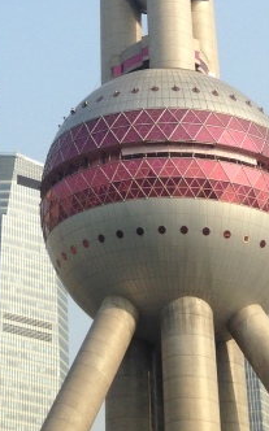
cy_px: -179
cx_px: 22
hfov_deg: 12.0
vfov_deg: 17.7
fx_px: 1269
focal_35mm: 108
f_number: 2.4
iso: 50
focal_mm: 4.12
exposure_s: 1/1106
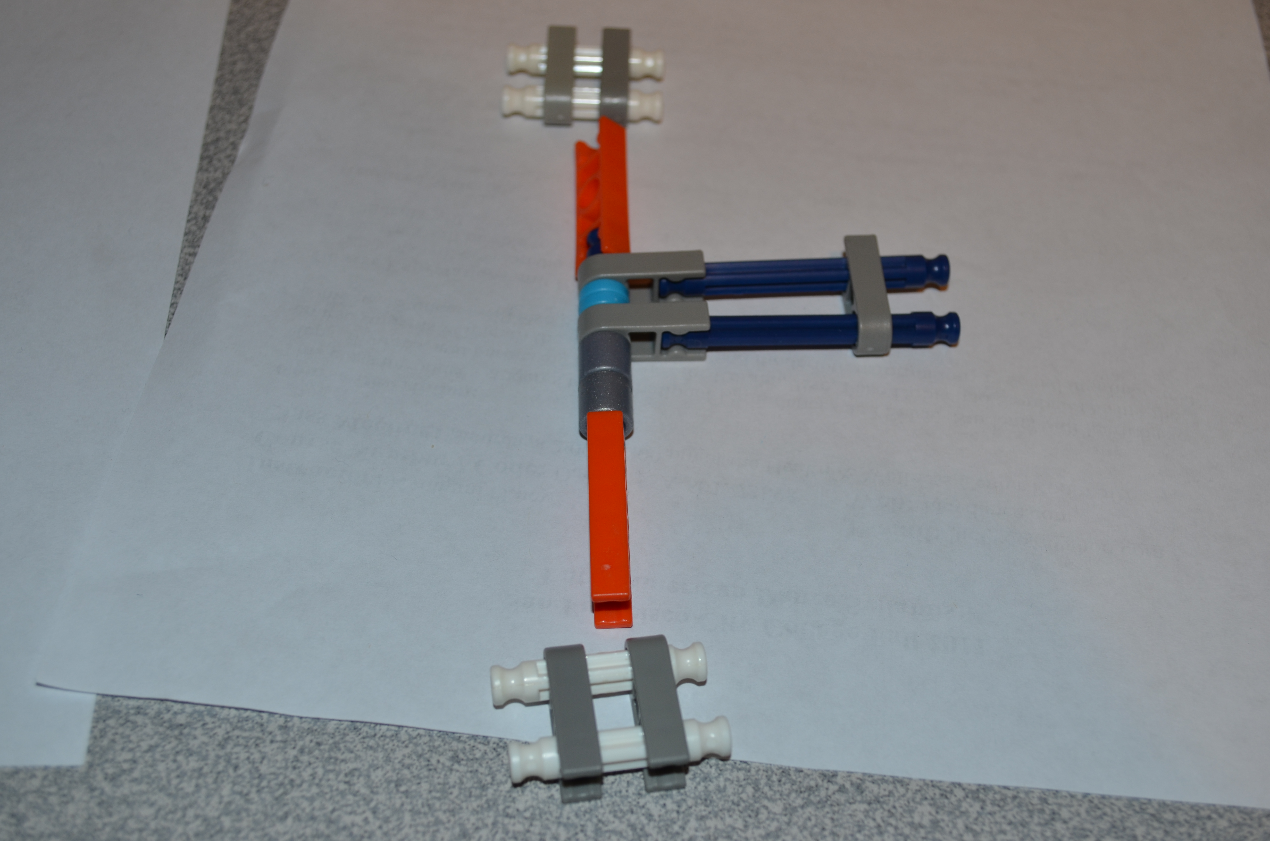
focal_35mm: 48
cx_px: 635
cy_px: 420
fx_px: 1690
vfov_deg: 28.0
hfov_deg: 41.2
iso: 200
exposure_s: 1/30
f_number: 5.6
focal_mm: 32
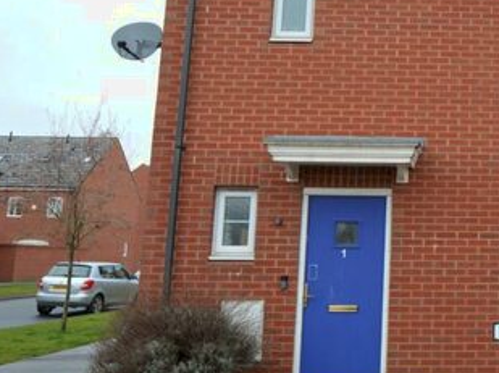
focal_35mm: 49
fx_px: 707
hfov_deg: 34.5
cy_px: 120
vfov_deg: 29.3
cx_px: 523
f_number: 10
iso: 400
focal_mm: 15
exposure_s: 1/160
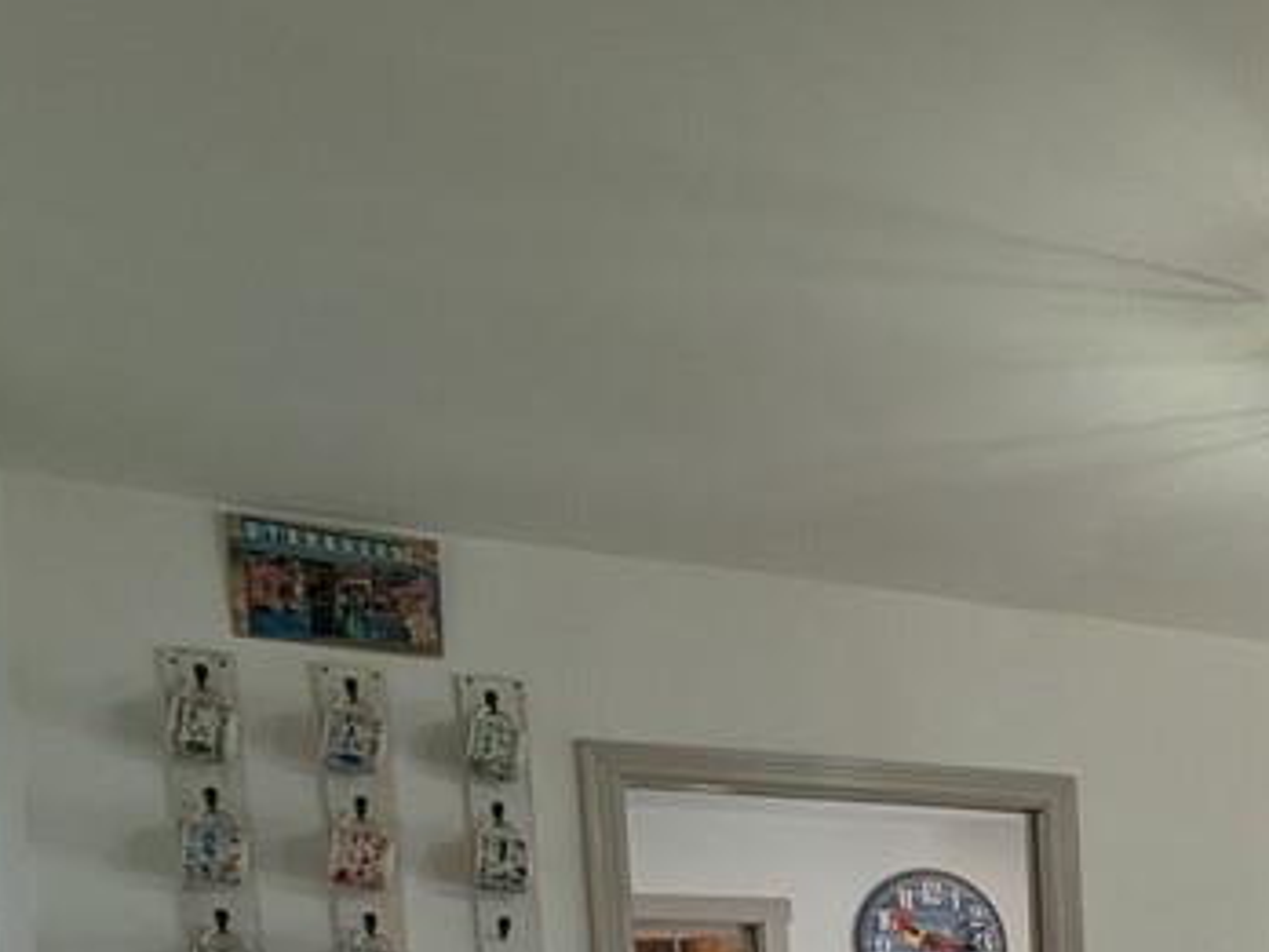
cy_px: 1222
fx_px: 1723
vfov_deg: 26.4
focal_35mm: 47
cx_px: 1577
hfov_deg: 32.3
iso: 46
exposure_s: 1/339
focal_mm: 2.35
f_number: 2.2
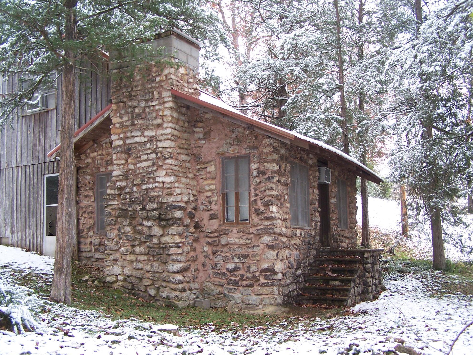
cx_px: 236
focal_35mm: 39
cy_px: 175
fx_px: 533
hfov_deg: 47.9
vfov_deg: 36.8
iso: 80
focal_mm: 6.3
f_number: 2.8
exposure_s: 1/180
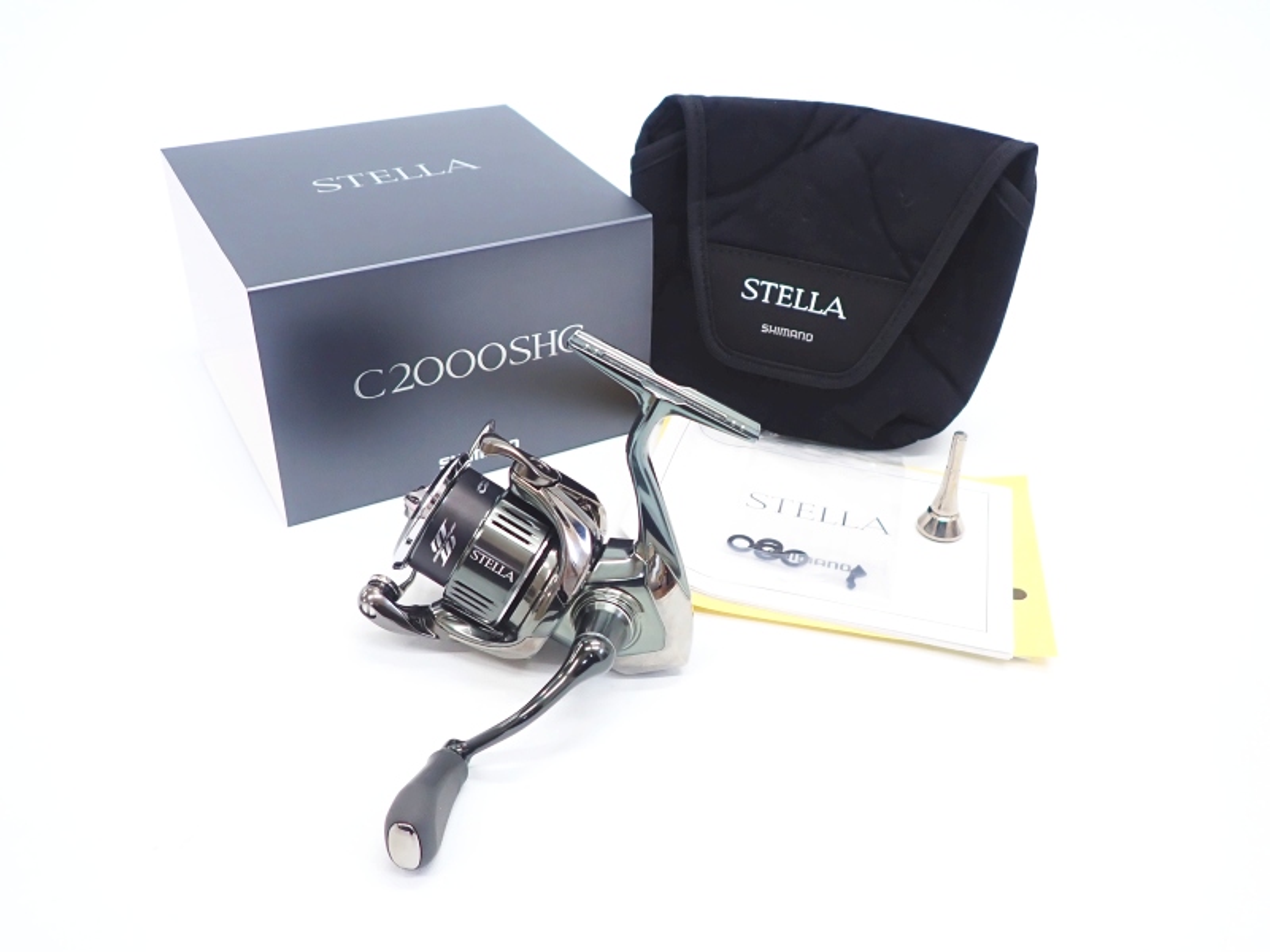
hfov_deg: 69.4
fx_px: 917
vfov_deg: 54.9
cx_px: 635
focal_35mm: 25
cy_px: 476
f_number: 2
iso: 160
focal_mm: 4.5
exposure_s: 1/60
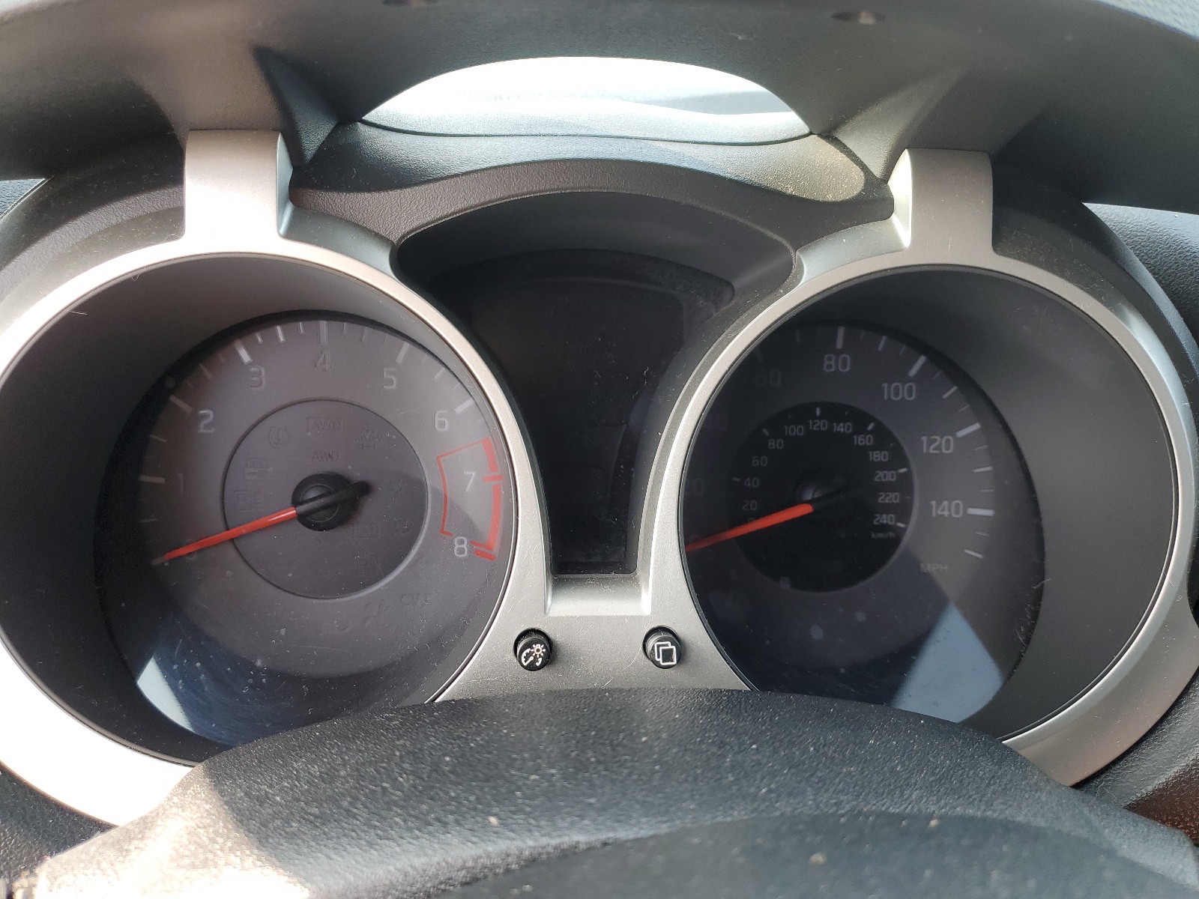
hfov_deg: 67.3
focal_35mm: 26
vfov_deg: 53.1
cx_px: 600
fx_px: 901
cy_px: 450
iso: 50
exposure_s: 1/132
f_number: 1.5
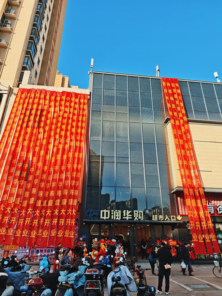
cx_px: 111
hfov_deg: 58.9
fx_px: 197
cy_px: 148
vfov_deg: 73.9
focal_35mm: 23
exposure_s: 1/2500
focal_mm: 6.68
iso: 50
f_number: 1.44
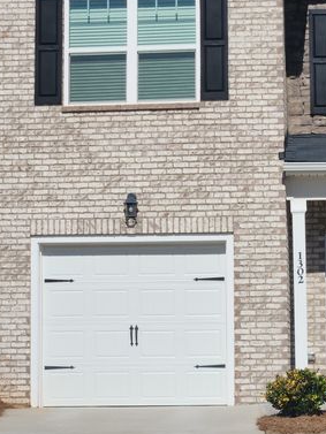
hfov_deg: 12.1
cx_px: 205
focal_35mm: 122
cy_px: 208
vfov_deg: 16.1
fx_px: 1531
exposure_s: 1/3050
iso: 25
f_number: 2.4
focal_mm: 7
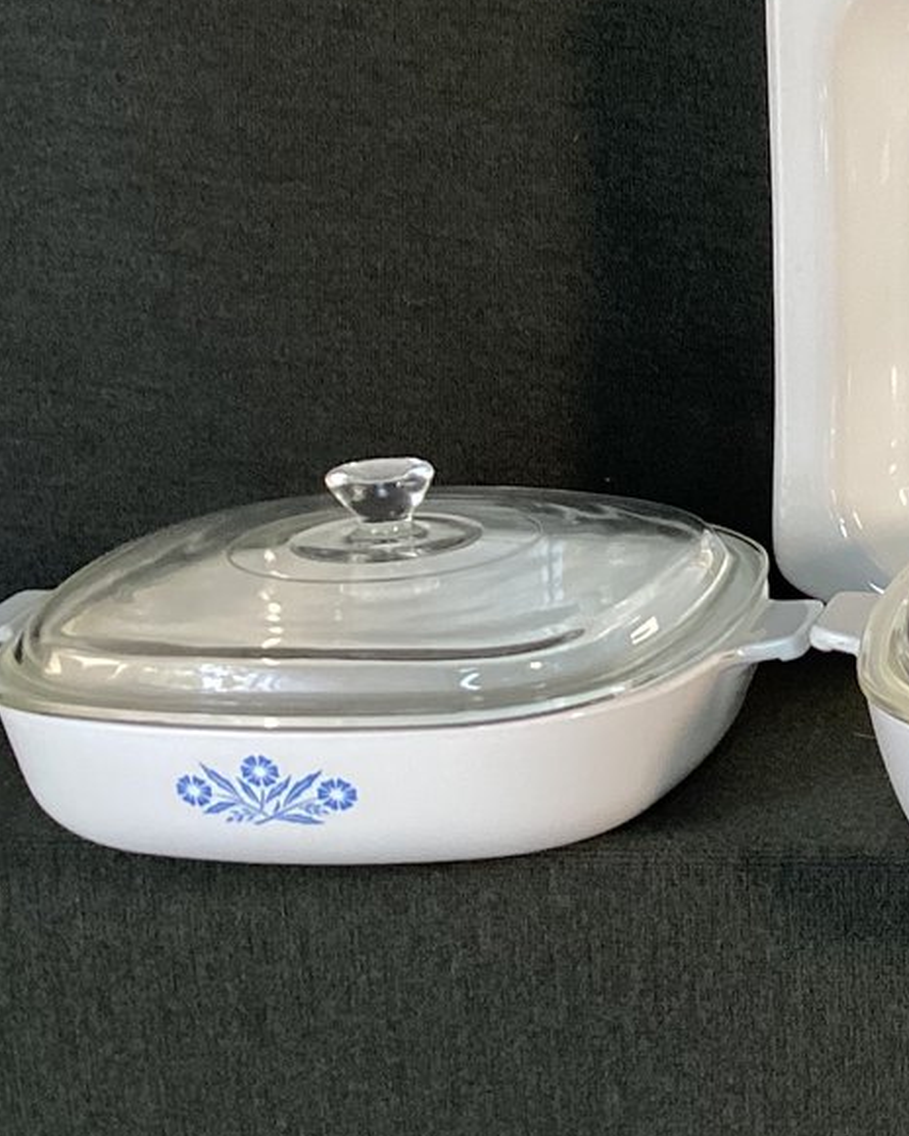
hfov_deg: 17.6
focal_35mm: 79
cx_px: 1323
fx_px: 2657
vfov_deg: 24.1
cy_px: 520
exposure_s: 1/60
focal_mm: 3.3
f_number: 2.4
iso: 80
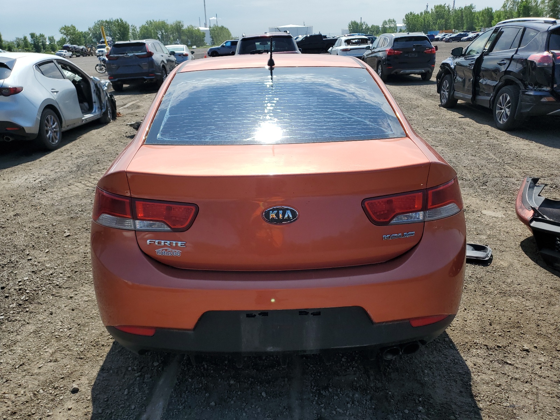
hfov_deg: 67.3
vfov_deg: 53.1
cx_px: 280
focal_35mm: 26
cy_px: 210
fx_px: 421
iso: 50
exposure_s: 1/5000
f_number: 1.5
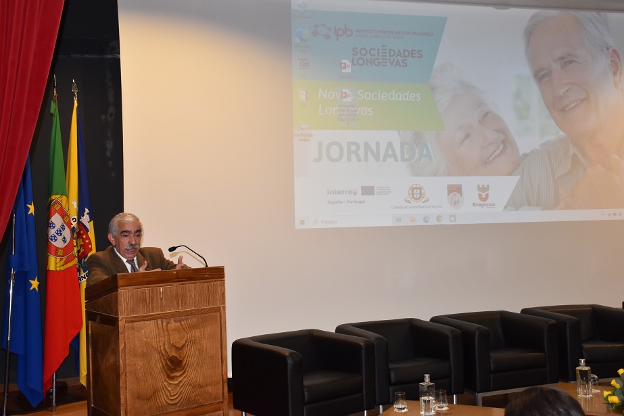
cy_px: 205
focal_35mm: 39
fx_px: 676
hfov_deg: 49.5
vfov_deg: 34.2
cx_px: 329
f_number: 4.5
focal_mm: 24
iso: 800
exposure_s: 1/80
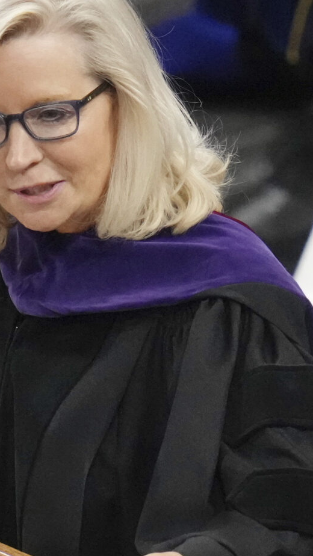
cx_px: -224
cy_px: 421
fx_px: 35974
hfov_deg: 0.5
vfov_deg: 0.9
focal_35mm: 2439
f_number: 4
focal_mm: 560
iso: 8000
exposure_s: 1/1250
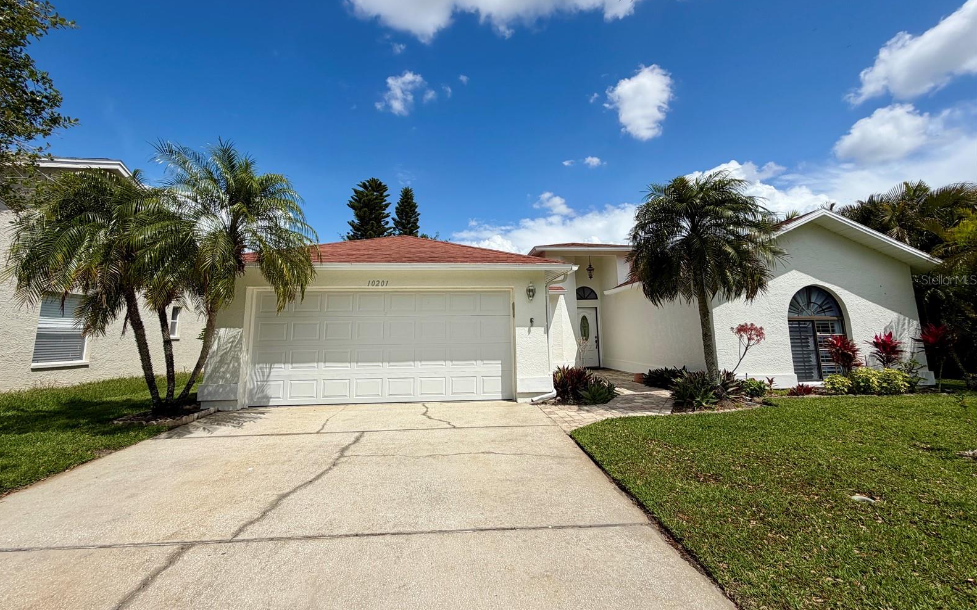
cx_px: 486
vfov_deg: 74.6
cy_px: 279
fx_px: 399
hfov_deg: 101.5
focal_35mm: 15
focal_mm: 2.22
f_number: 2.2
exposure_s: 1/1572
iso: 20
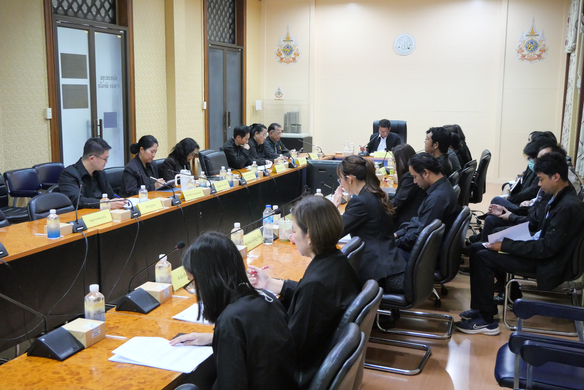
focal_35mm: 37
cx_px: 292
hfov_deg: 51.9
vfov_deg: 36.0
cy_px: 195
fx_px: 601
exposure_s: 1/30
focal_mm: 18
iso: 3200
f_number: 5
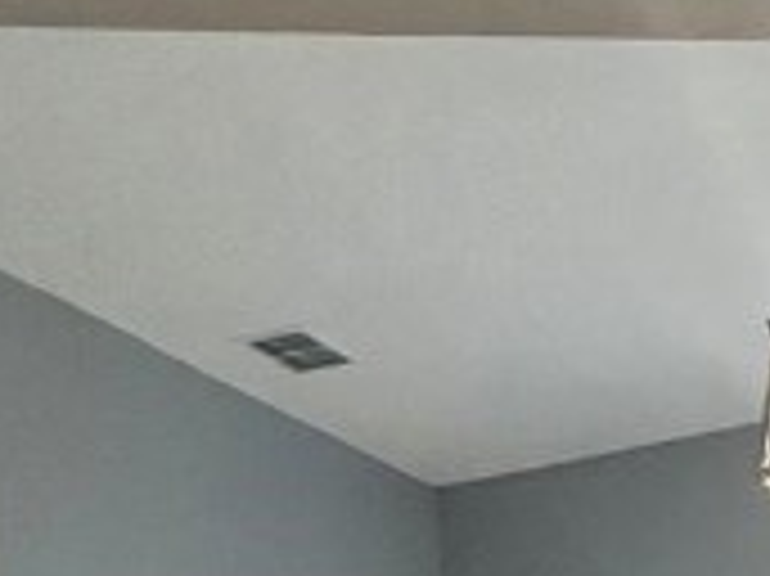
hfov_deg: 19.0
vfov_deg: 14.9
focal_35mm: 78
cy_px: 1202
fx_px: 1734
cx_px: 1391
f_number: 1.8
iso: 200
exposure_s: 1/120
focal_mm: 1.57
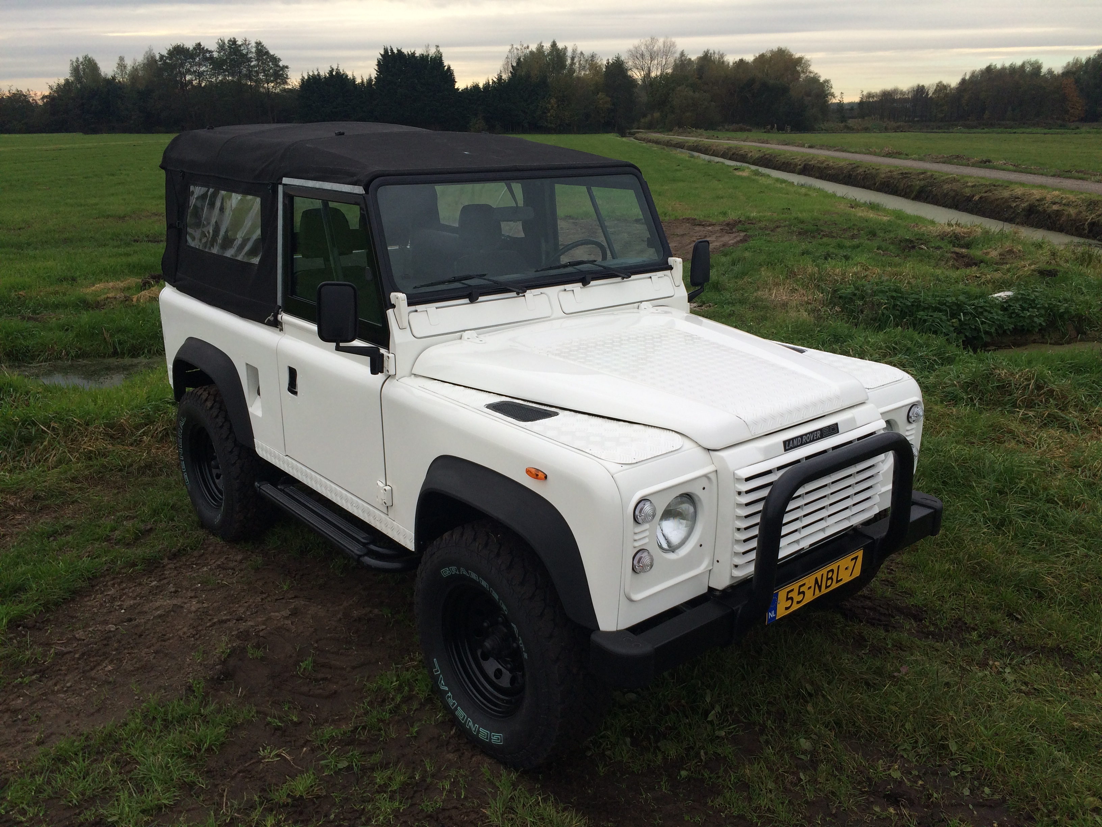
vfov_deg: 48.2
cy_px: 414
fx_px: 923
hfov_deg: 61.7
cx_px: 551
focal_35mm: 29
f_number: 2.2
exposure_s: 1/855
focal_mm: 4.15
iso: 32
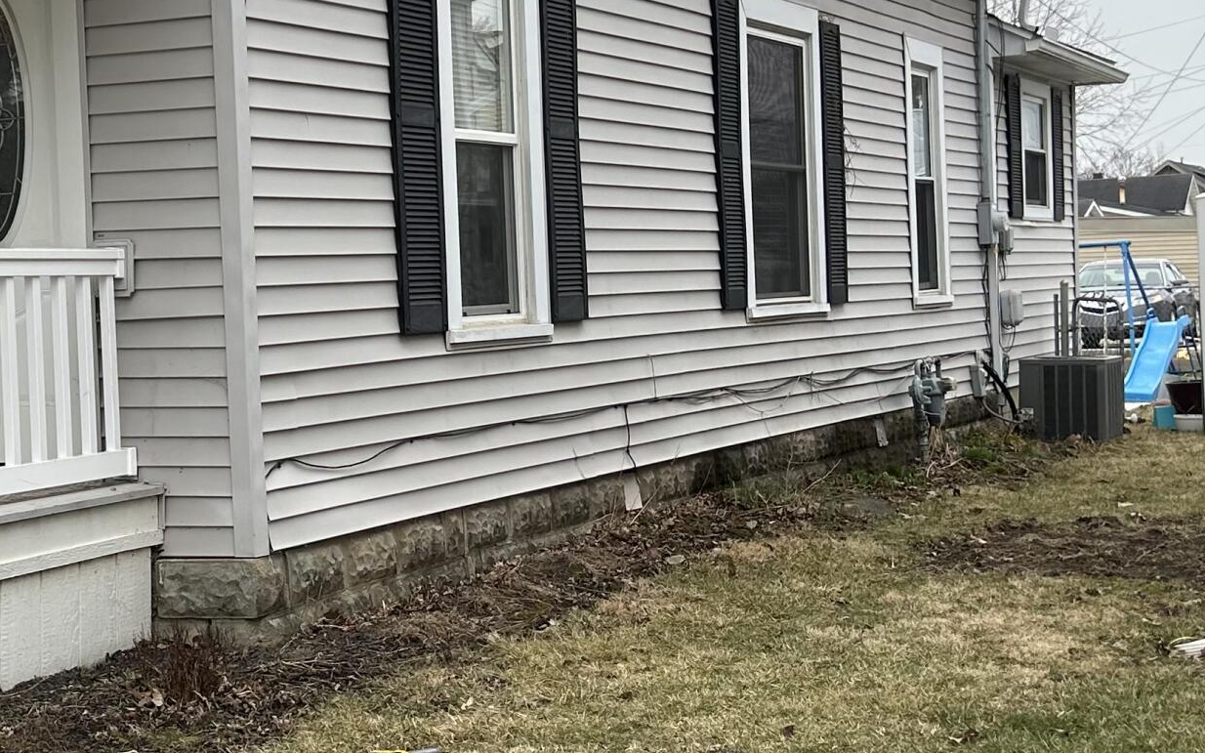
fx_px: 2200
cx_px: 323
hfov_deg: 30.2
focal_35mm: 67
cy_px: 295
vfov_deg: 19.4
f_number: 1.5
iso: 50
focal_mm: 5.7
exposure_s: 1/797
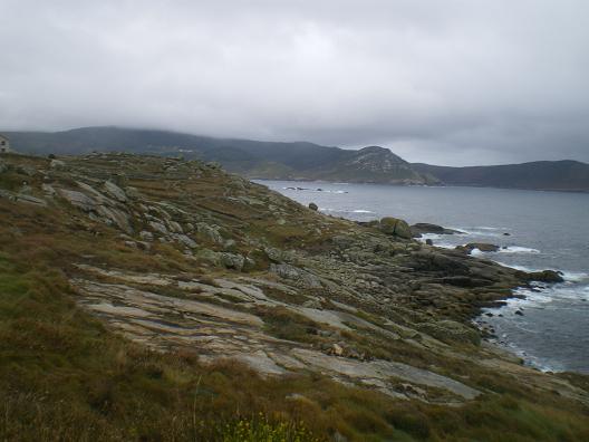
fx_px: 647
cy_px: 221
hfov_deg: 49.0
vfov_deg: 37.7
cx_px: 294
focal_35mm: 38
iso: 64
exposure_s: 1/250
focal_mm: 6.3
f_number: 4.6
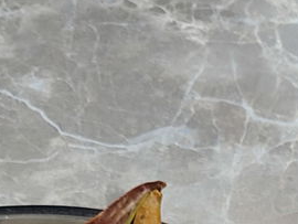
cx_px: 384
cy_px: 586
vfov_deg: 8.6
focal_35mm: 154
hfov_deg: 12.4
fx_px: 1327
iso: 50
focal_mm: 5.4
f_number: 1.8
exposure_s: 1/50
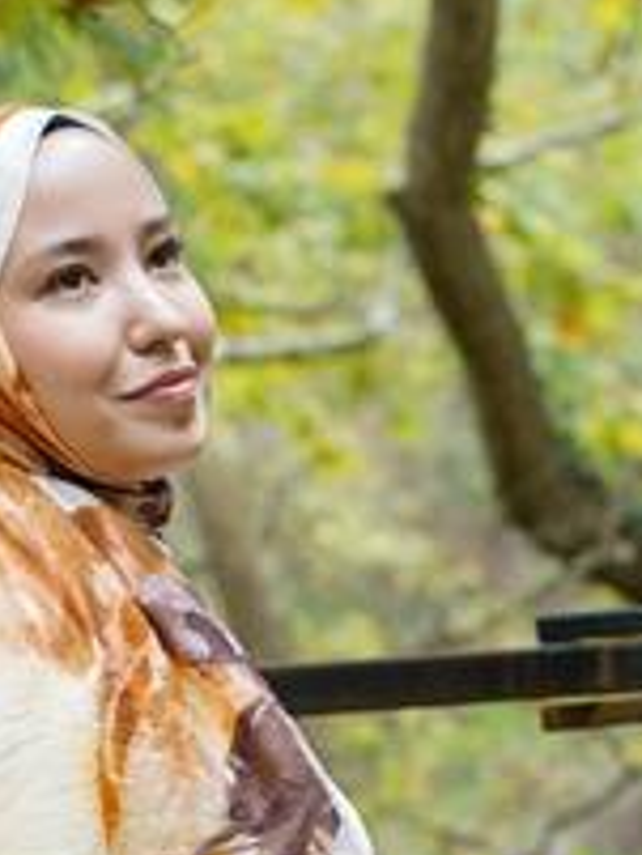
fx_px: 4817
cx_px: 38
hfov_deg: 7.6
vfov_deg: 10.1
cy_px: 744
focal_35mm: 195
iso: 640
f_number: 6.3
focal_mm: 88
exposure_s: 1/100
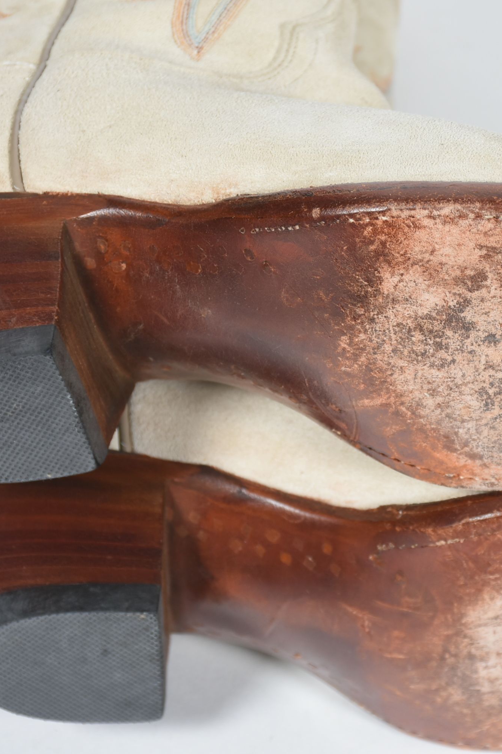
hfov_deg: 8.1
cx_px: 394
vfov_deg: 12.2
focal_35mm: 169
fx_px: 3529
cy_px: 377
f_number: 9
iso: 200
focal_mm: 75
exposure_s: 1/125
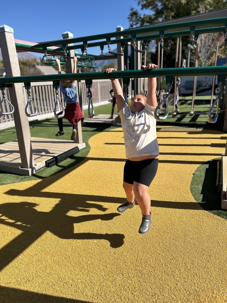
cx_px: 114
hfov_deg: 53.1
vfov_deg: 67.3
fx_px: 227
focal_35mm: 26
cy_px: 152
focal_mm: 5.7
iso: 50
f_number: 1.5
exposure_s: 1/3831
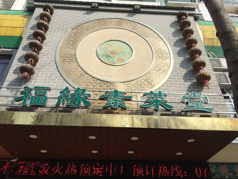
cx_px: 119
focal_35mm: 29
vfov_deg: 48.2
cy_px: 90
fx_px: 199
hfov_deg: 61.7
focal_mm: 4.15
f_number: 2.2
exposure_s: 1/2326
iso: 32
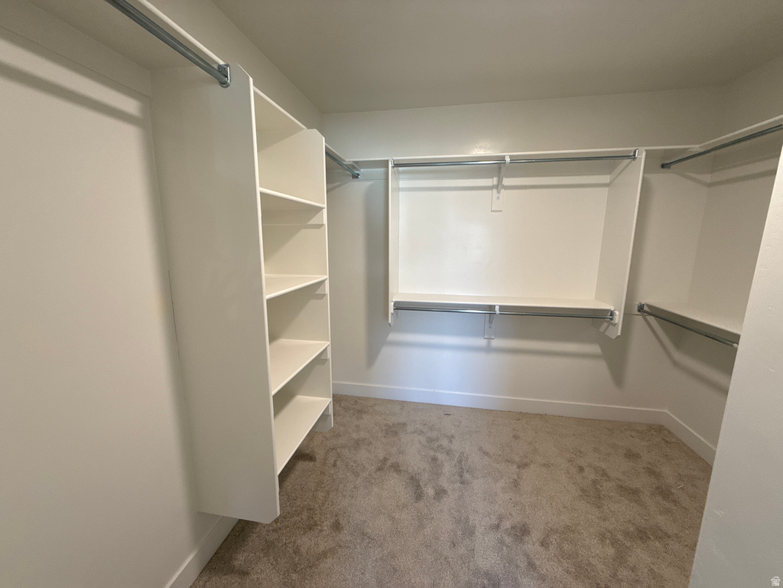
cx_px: 392
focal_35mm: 14
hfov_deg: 102.1
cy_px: 294
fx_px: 317
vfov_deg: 85.7
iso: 160
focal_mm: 2.22
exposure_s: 1/120
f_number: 2.2
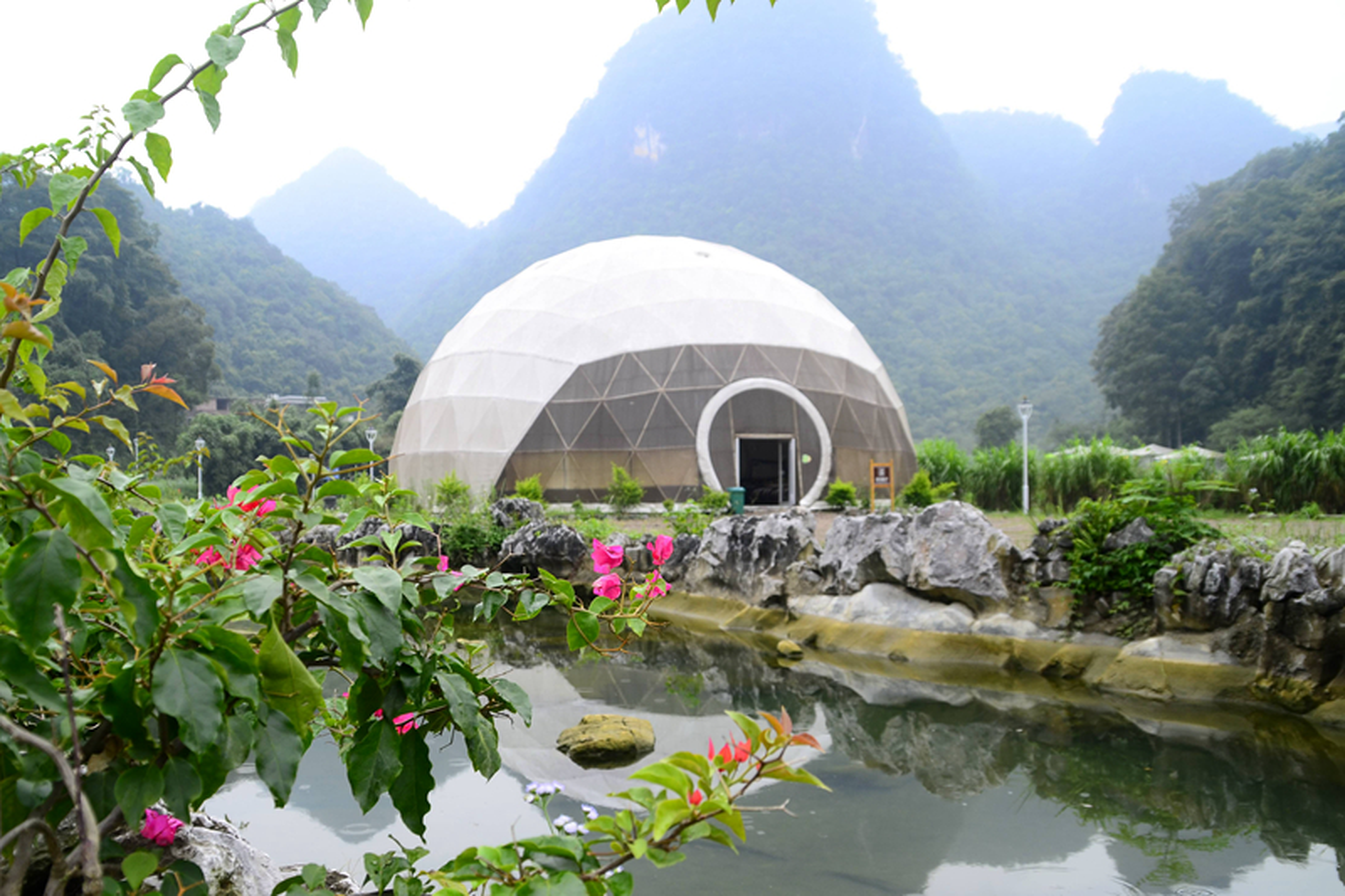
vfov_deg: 47.9
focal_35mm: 27
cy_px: 448
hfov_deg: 67.4
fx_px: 1008
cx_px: 672
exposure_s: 1/160
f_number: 6.3
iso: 200
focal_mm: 18
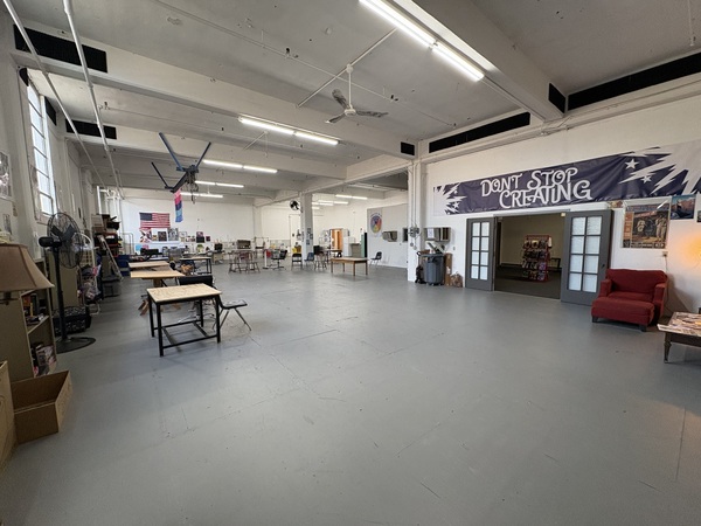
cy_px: 263
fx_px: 284
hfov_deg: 102.1
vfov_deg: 85.7
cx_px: 350
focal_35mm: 14
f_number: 2.2
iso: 200
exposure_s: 1/120
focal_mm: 2.22
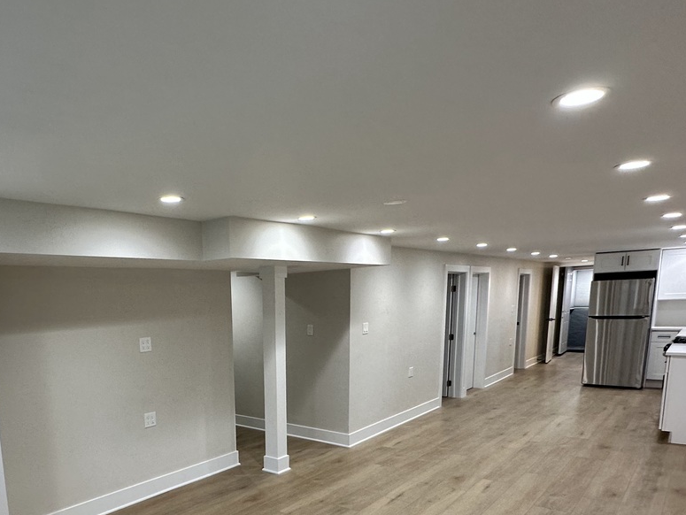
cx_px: 206
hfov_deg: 64.7
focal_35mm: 26
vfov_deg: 50.5
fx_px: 515
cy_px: 398
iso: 160
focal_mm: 2.22
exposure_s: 1/120
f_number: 2.2
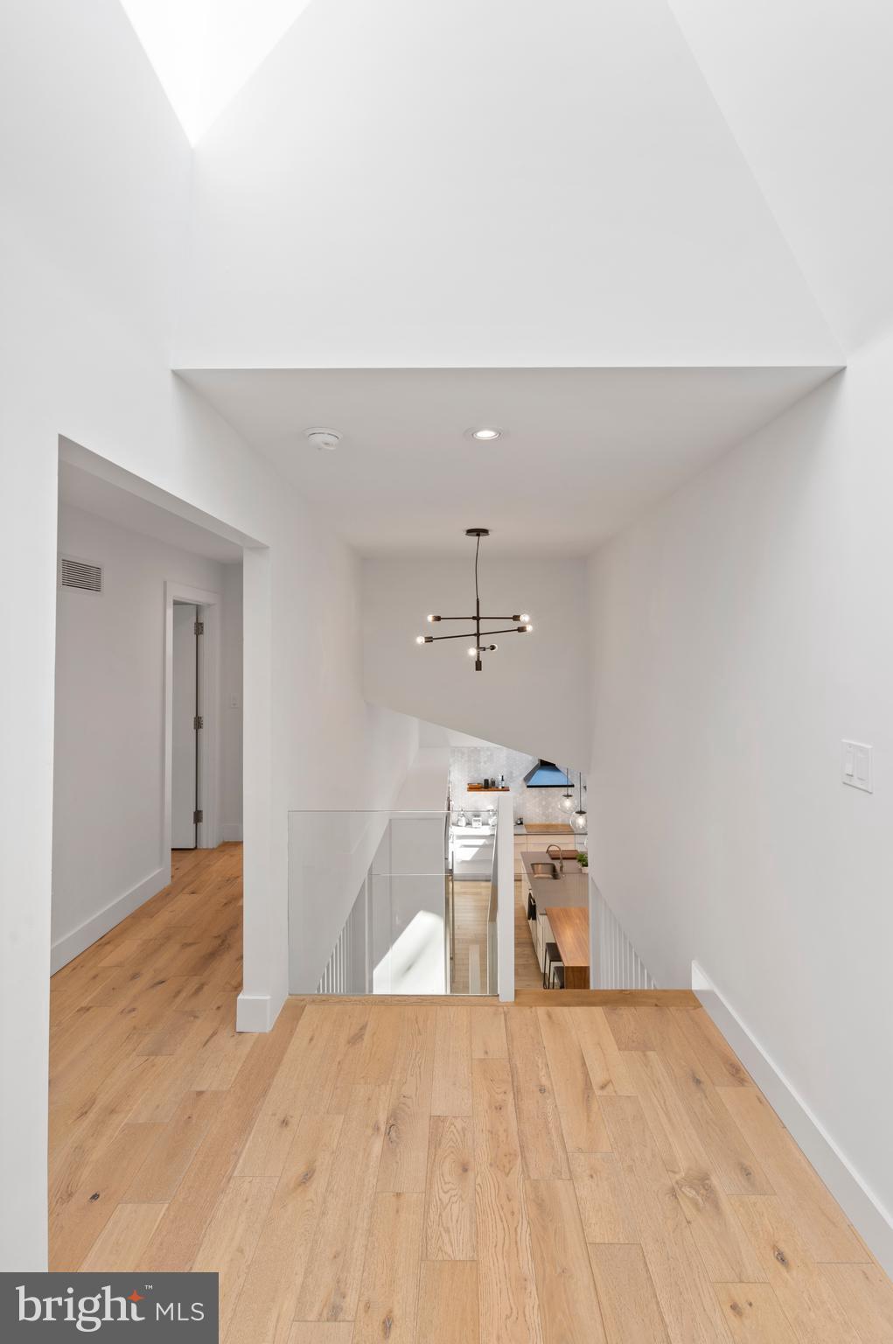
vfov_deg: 100.4
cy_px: 672
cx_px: 446
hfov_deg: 77.2
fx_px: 559
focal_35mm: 15
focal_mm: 15
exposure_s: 1/25
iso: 320
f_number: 6.3
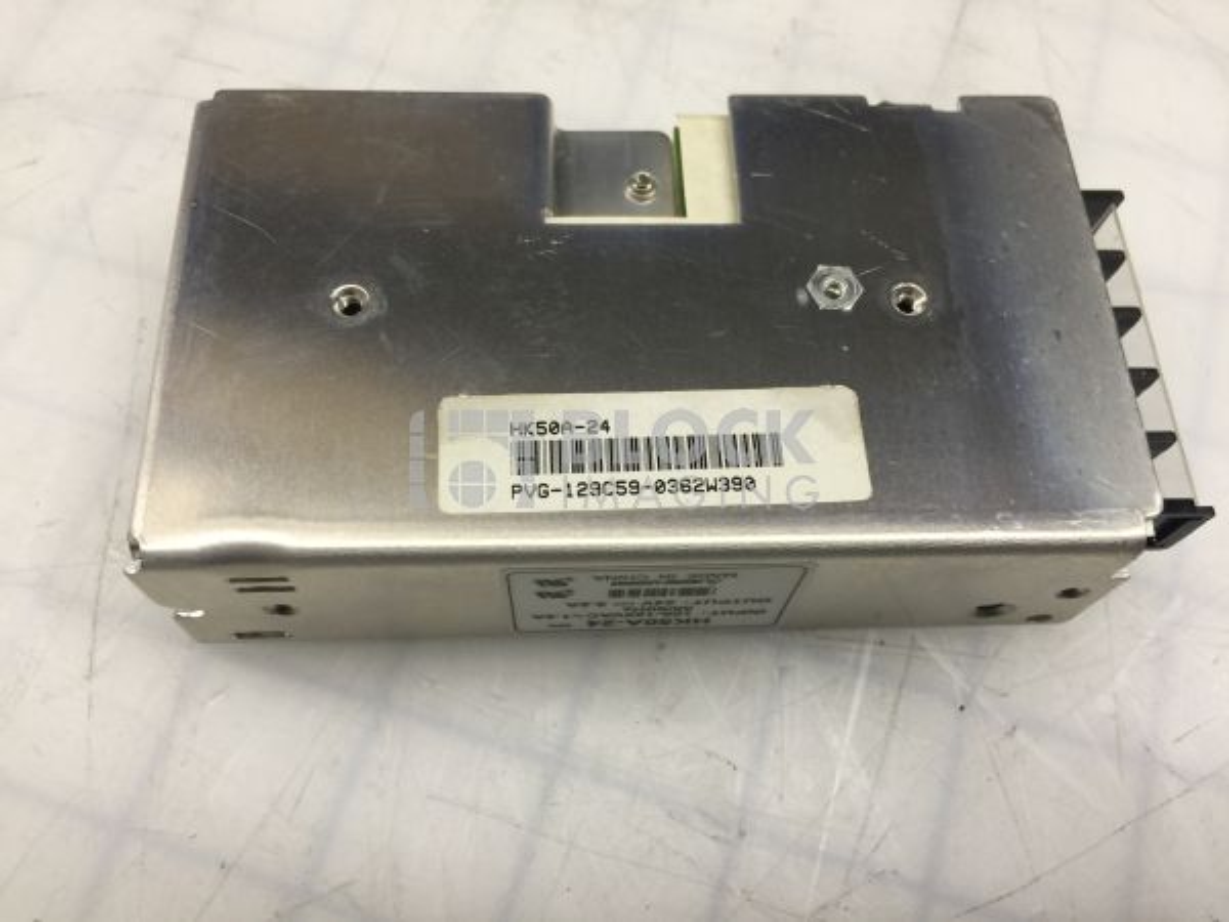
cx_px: 614
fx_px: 1030
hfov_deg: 61.7
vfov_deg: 48.2
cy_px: 461
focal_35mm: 29
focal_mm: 4.15
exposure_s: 1/15
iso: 32
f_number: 2.2
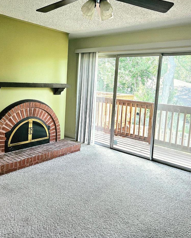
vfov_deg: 60.3
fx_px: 205
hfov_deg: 49.8
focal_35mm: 29
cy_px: 105
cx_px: 82
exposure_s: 1/208
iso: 160
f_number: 1.8
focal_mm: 5.4
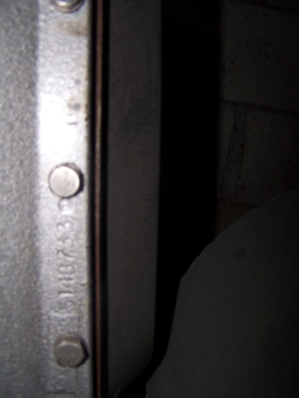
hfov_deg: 37.7
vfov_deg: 49.0
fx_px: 438
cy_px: 199
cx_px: 150
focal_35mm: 38
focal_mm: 6.3
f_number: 2.8
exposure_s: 1/60
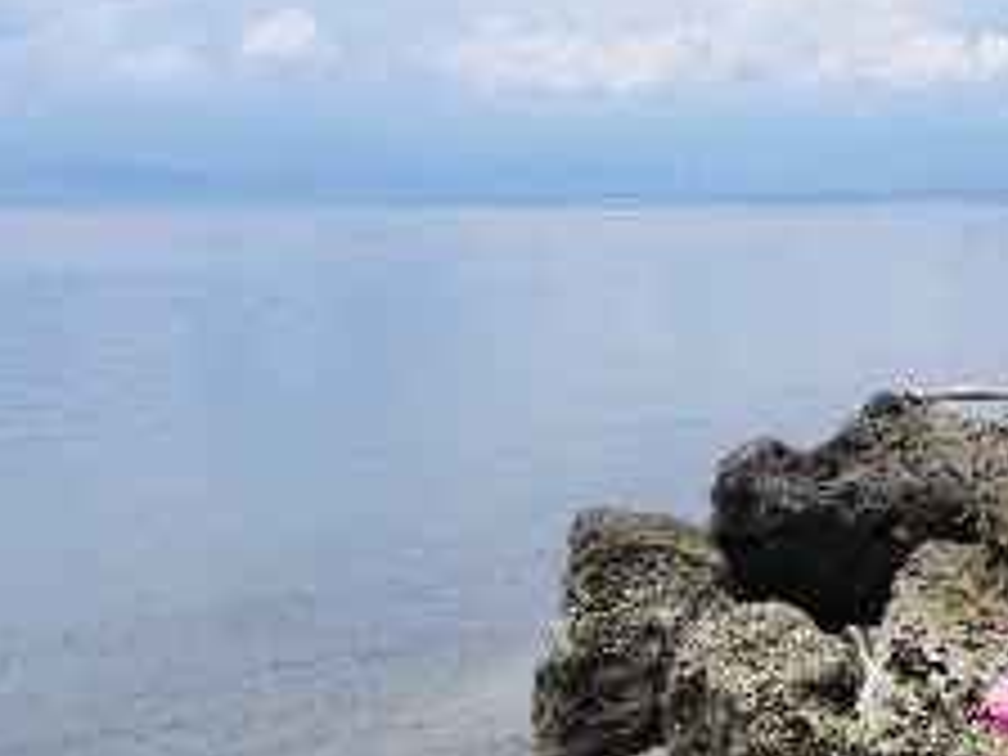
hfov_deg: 23.0
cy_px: 333
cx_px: 1107
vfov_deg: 18.4
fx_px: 2330
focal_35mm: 80
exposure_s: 1/200
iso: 80
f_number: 7
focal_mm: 4.9
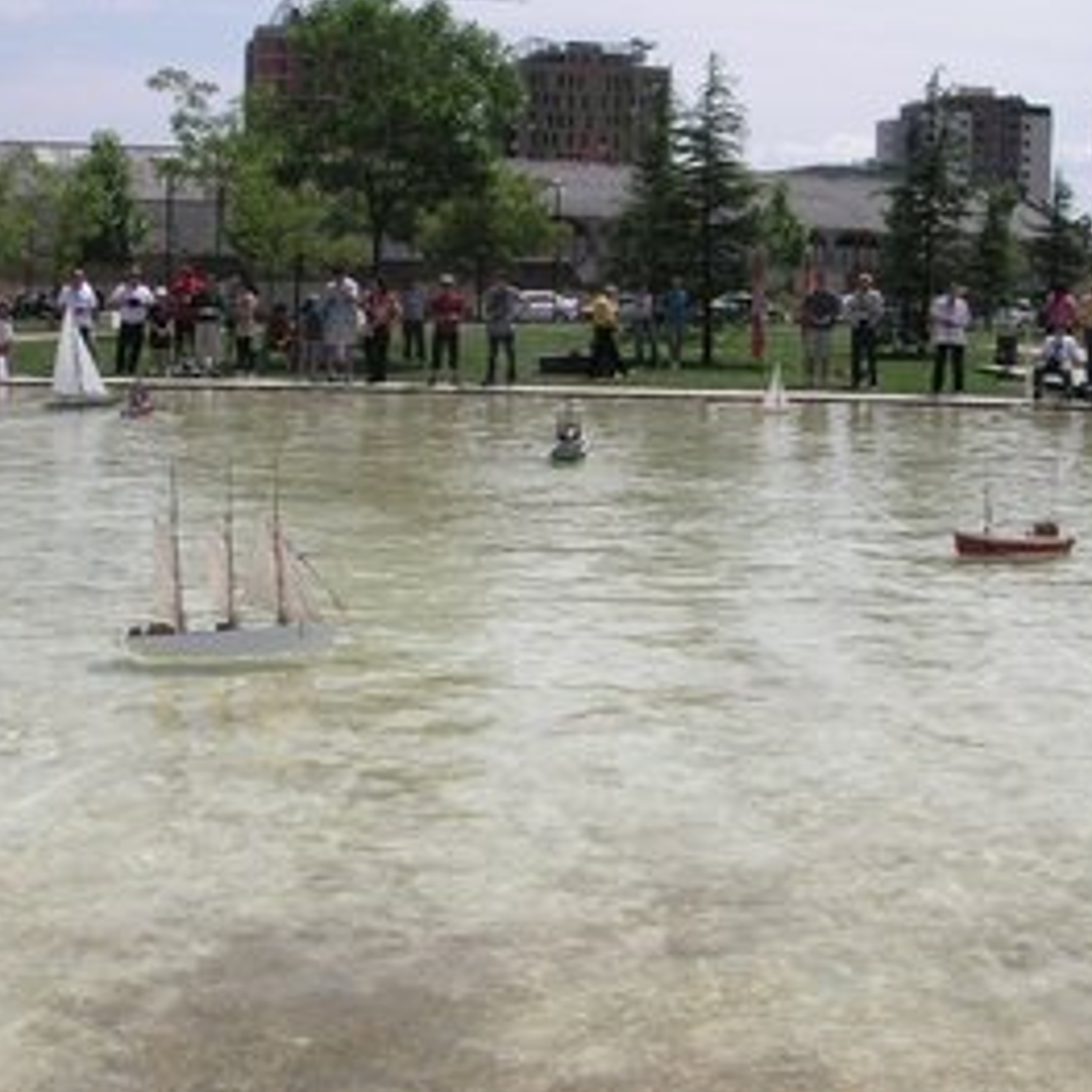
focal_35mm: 51
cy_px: 515
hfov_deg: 33.4
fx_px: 1820
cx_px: 519
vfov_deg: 33.4
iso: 50
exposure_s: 1/350
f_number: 6.6
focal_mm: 6.3
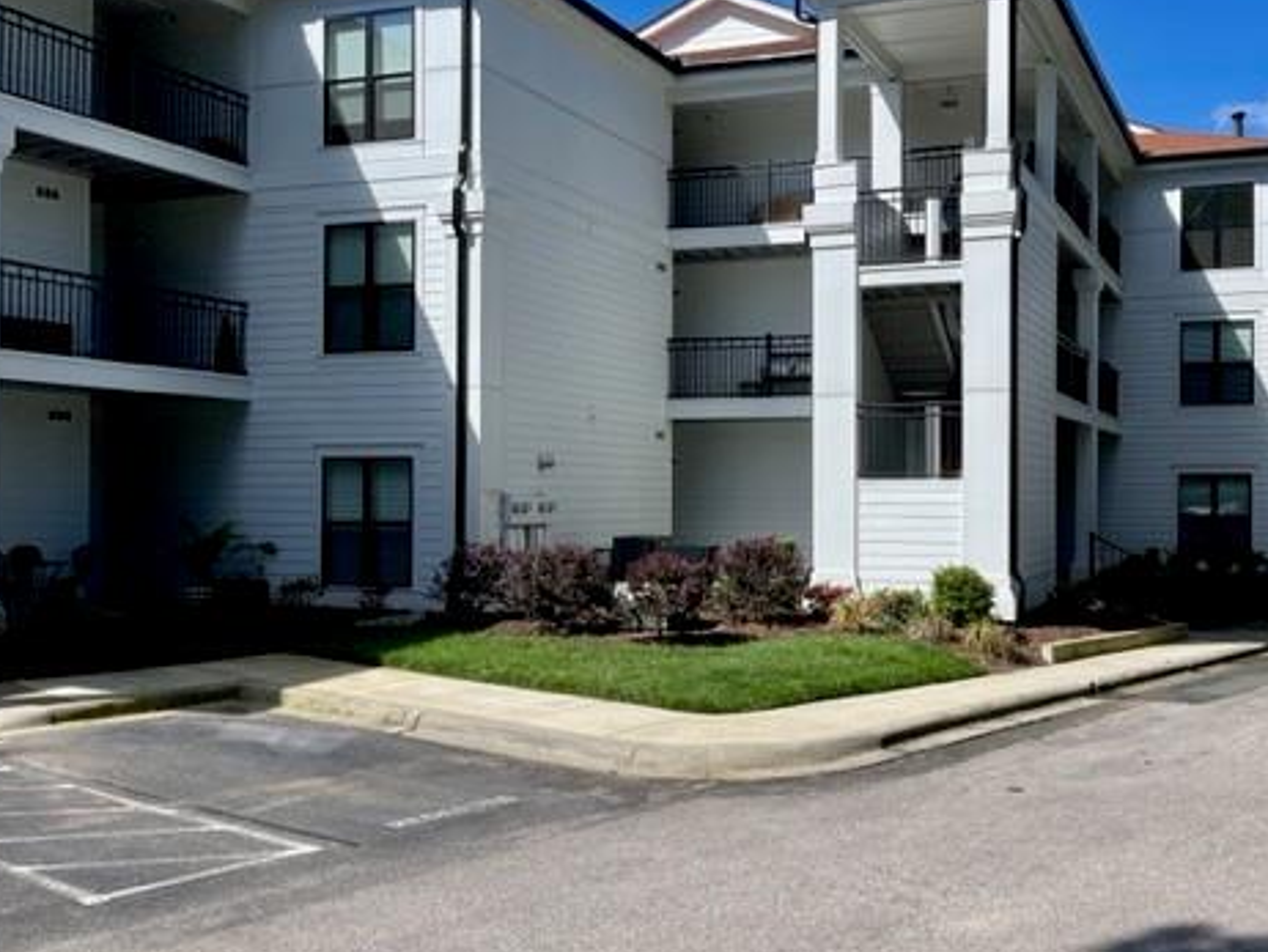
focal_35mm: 36
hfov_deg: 50.5
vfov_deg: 39.7
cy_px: 488
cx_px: 837
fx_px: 1319
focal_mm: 5.1
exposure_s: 1/3257
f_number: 1.6
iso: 32
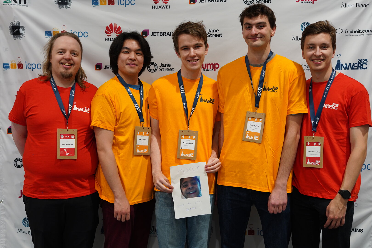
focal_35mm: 50
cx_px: 186
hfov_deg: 39.6
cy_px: 124
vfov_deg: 27.0
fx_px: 517
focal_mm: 50
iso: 640
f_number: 2.8
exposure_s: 1/50
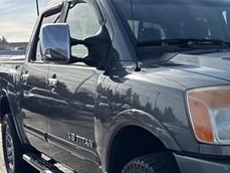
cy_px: 116
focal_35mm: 67
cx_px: 220
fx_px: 445
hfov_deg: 27.6
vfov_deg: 21.9
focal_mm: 6.76
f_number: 1.78
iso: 80
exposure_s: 1/5714
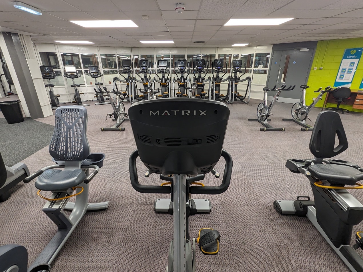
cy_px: 136
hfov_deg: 94.5
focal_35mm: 16
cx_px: 182
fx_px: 168
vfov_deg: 78.1
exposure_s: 1/25
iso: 65
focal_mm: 2.22
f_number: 2.2
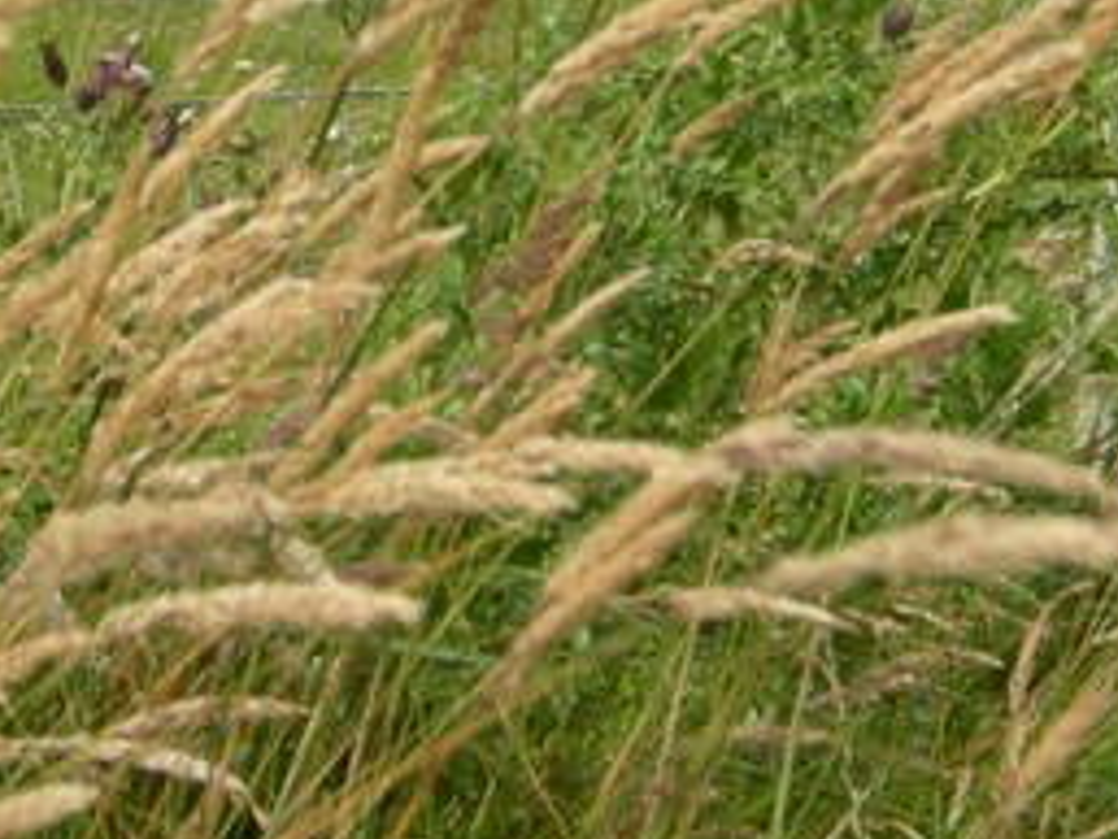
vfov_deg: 12.8
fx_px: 3619
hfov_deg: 17.5
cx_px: 339
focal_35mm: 112
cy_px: -265
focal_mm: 7.5
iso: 64
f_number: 3
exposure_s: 1/936
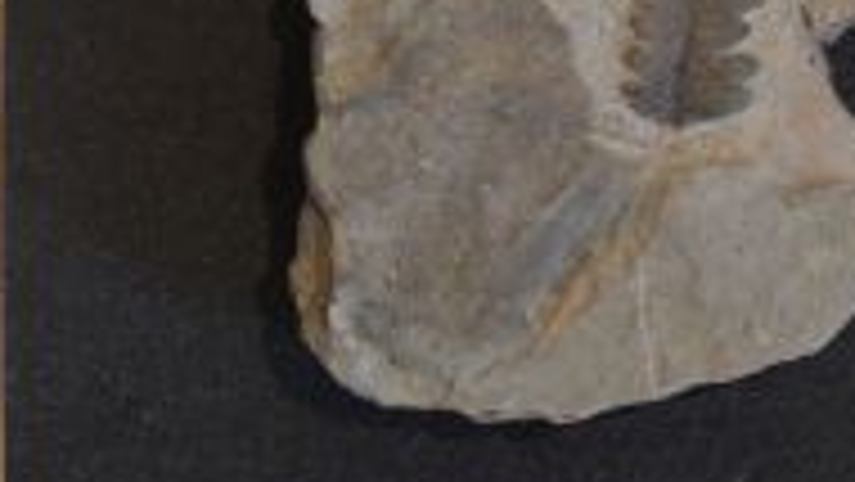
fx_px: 7506
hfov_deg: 6.5
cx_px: 274
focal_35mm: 331
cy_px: -32
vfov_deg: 3.7
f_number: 4.1
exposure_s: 1/30
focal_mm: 16
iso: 400
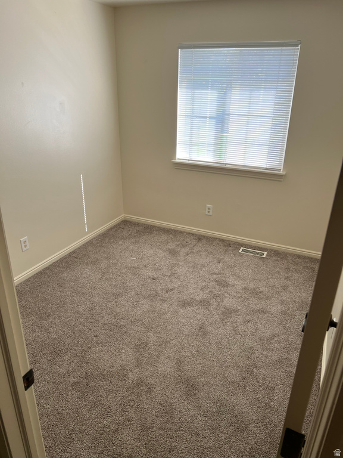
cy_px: 229
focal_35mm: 26
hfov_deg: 53.1
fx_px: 344
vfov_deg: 67.3
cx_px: 172
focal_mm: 5.7
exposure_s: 1/161
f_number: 1.5
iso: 50
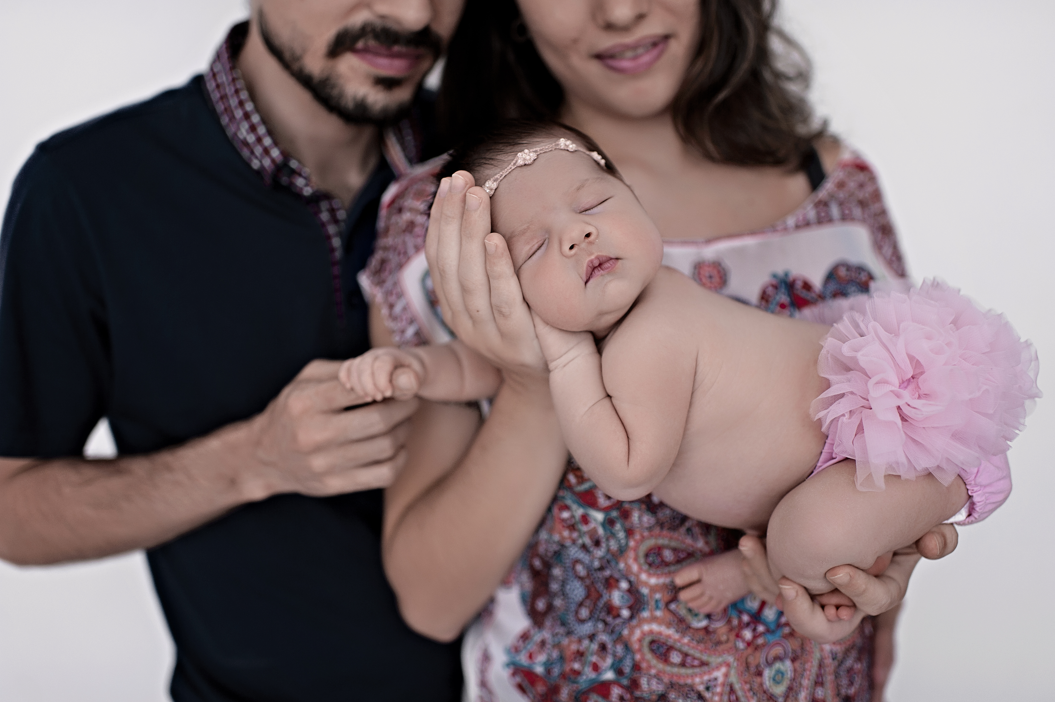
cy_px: 351
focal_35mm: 35
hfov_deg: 54.5
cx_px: 528
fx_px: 1025
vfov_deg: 37.8
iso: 200
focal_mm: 35
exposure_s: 1/125
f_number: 2.2
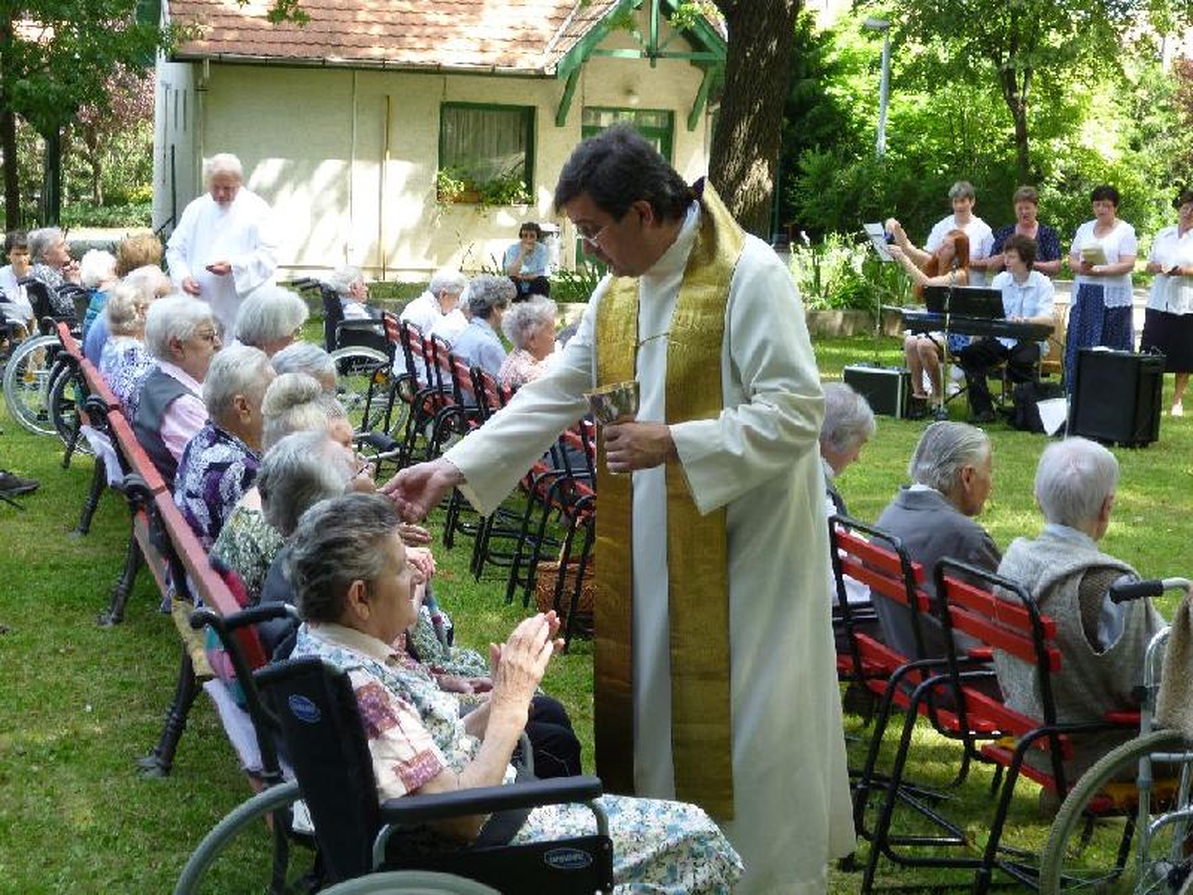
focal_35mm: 72
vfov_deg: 20.4
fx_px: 2481
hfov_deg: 27.0
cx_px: 596
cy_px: 448
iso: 100
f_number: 4.5
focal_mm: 12.8
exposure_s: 1/50
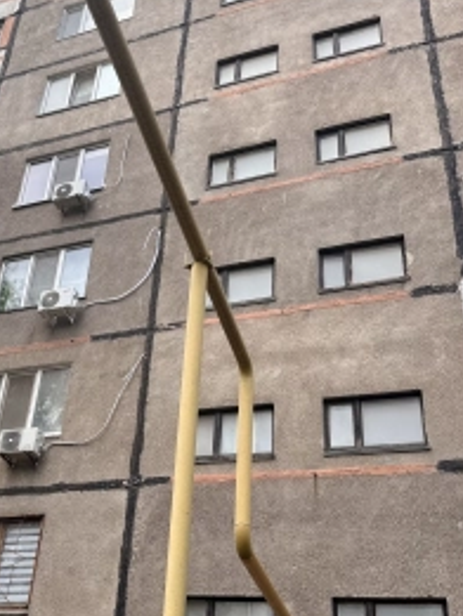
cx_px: 117
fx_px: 766
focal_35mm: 43
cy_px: 366
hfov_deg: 33.0
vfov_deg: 43.6
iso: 80
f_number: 1.78
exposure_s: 1/1172
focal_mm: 6.76
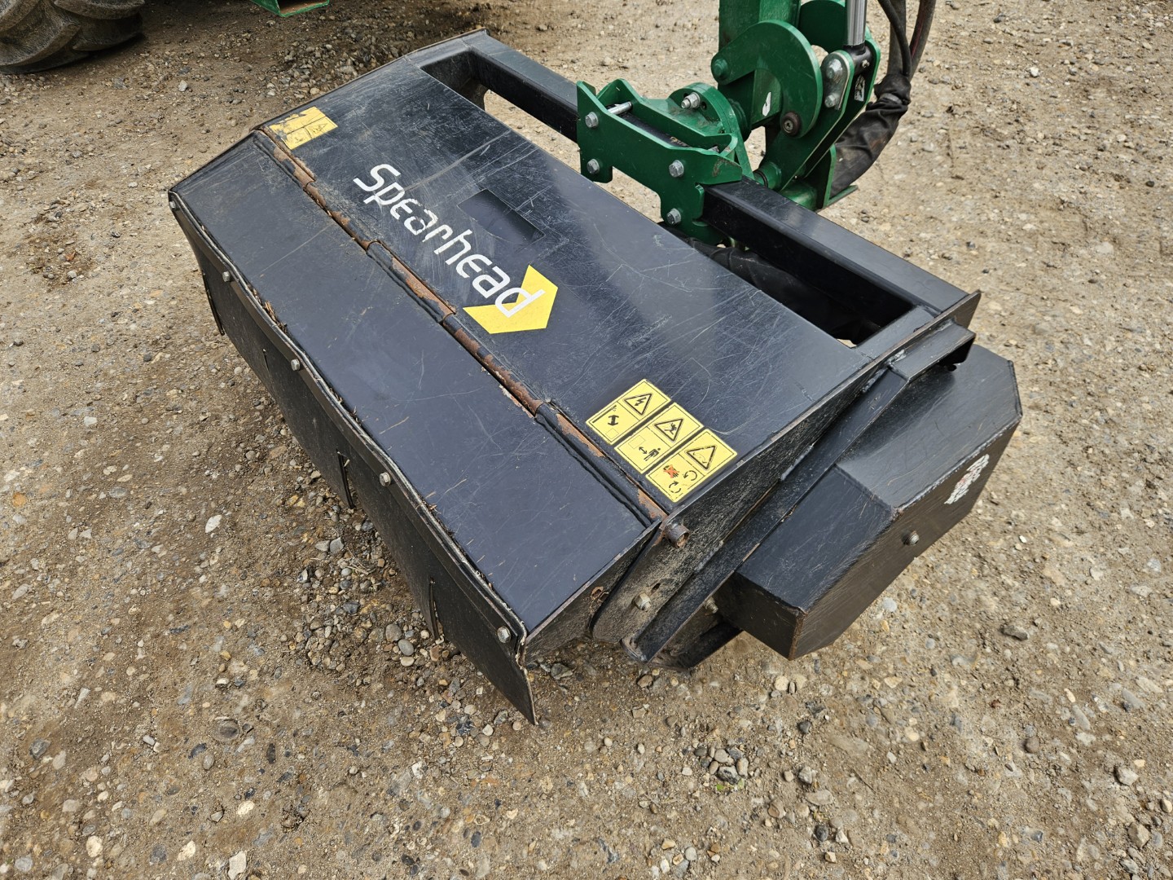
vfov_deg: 58.9
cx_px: 586
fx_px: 779
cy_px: 440
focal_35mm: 23
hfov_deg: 73.9
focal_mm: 5.4
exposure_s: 1/508
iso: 25
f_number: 1.8
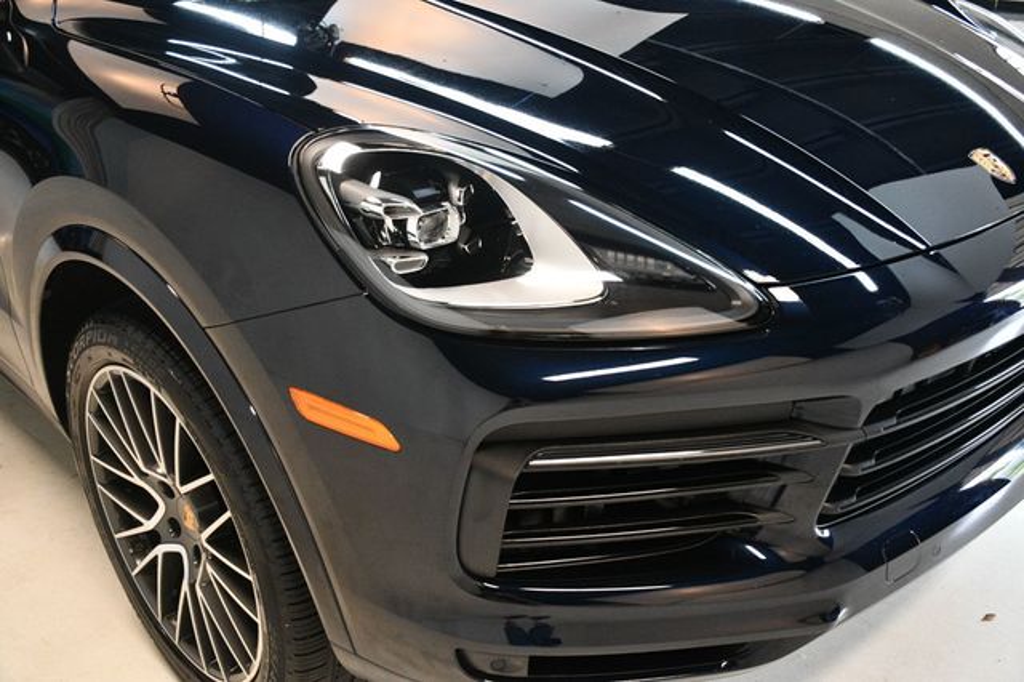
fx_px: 1023
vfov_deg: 36.8
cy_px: 341
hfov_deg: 53.2
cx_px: 512
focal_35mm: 36
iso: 2000
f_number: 3.8
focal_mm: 24
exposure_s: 1/125
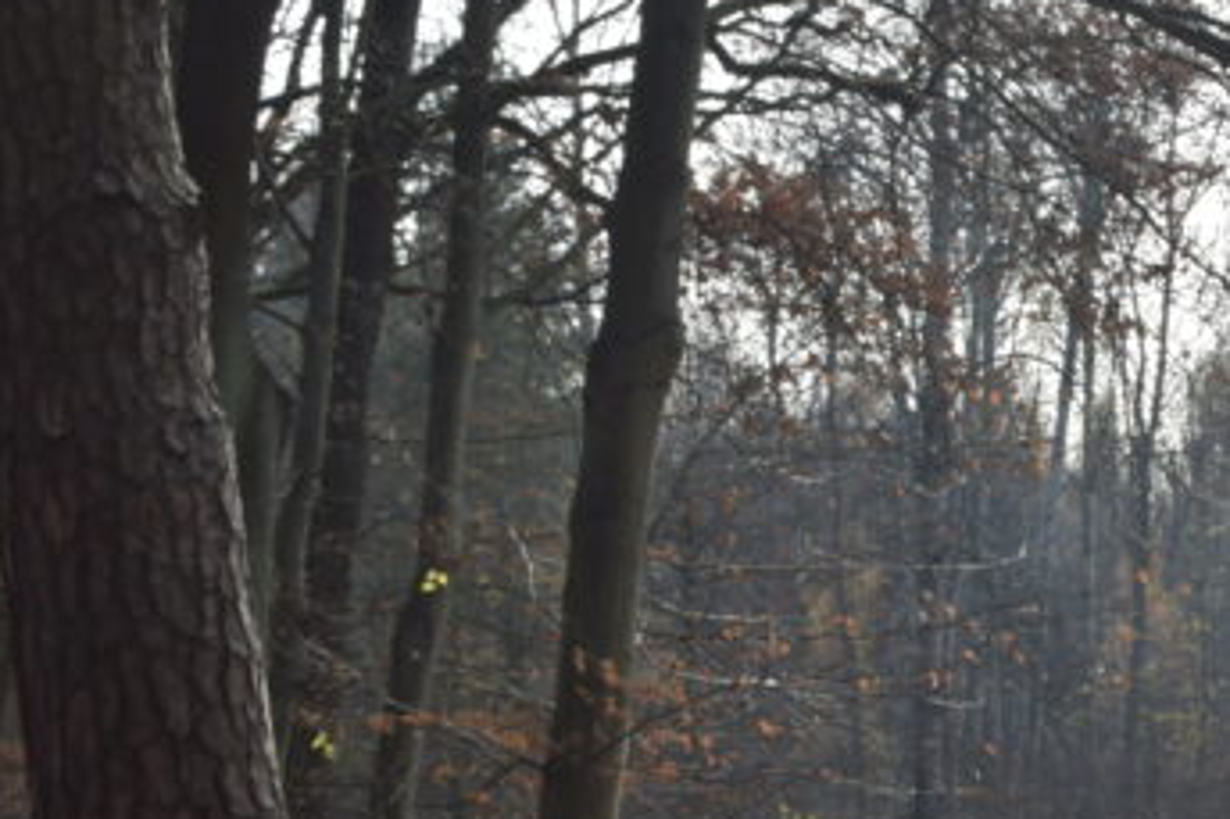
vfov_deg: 10.9
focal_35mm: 125
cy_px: 803
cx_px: 1305
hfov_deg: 16.0
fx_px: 4269
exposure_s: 1/250
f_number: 8
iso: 220
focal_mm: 28
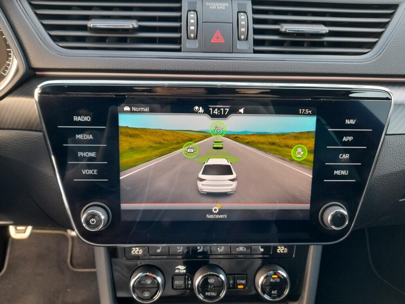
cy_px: 152
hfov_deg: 69.4
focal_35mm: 25
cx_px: 202
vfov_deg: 54.9
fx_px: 292
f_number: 2
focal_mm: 4.6
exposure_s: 1/50
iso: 125
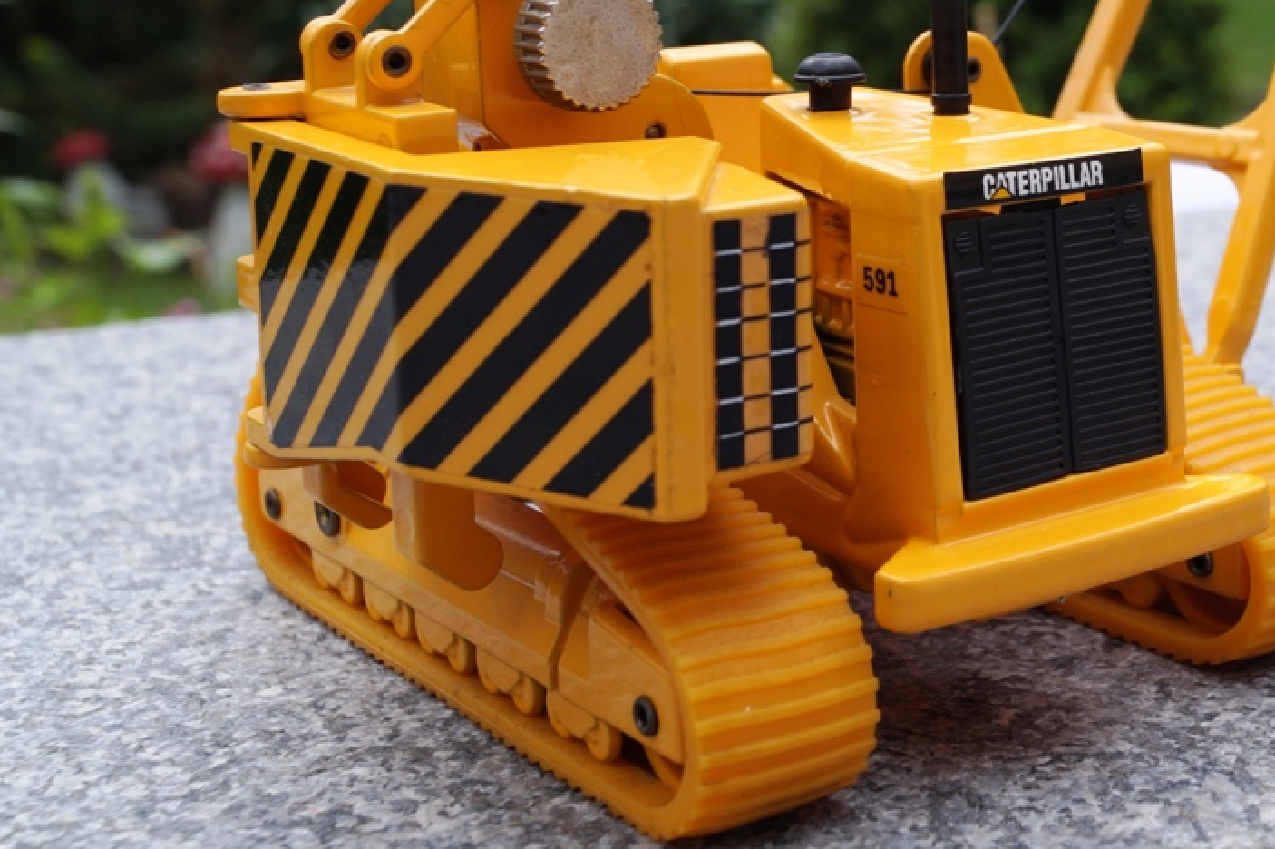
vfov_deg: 21.1
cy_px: 274
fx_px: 2265
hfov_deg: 30.7
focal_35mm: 64
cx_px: 998
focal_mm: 26
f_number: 10
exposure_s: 1/80
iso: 100
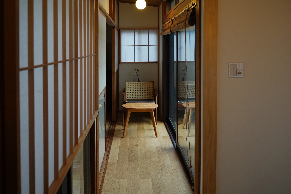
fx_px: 267
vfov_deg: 40.0
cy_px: 97
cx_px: 146
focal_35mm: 33
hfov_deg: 57.2
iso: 1000
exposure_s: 1/80
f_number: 6.3
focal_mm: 33
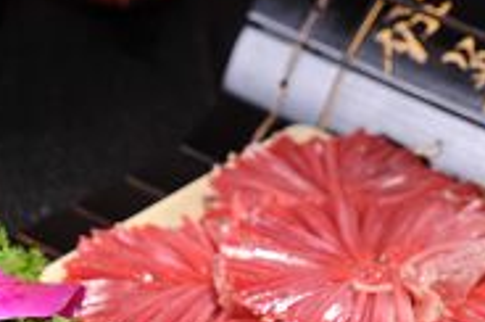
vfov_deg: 3.5
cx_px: 119
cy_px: 400
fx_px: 5258
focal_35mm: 391
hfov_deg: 5.3
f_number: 8
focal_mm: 120
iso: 250
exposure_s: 1/100
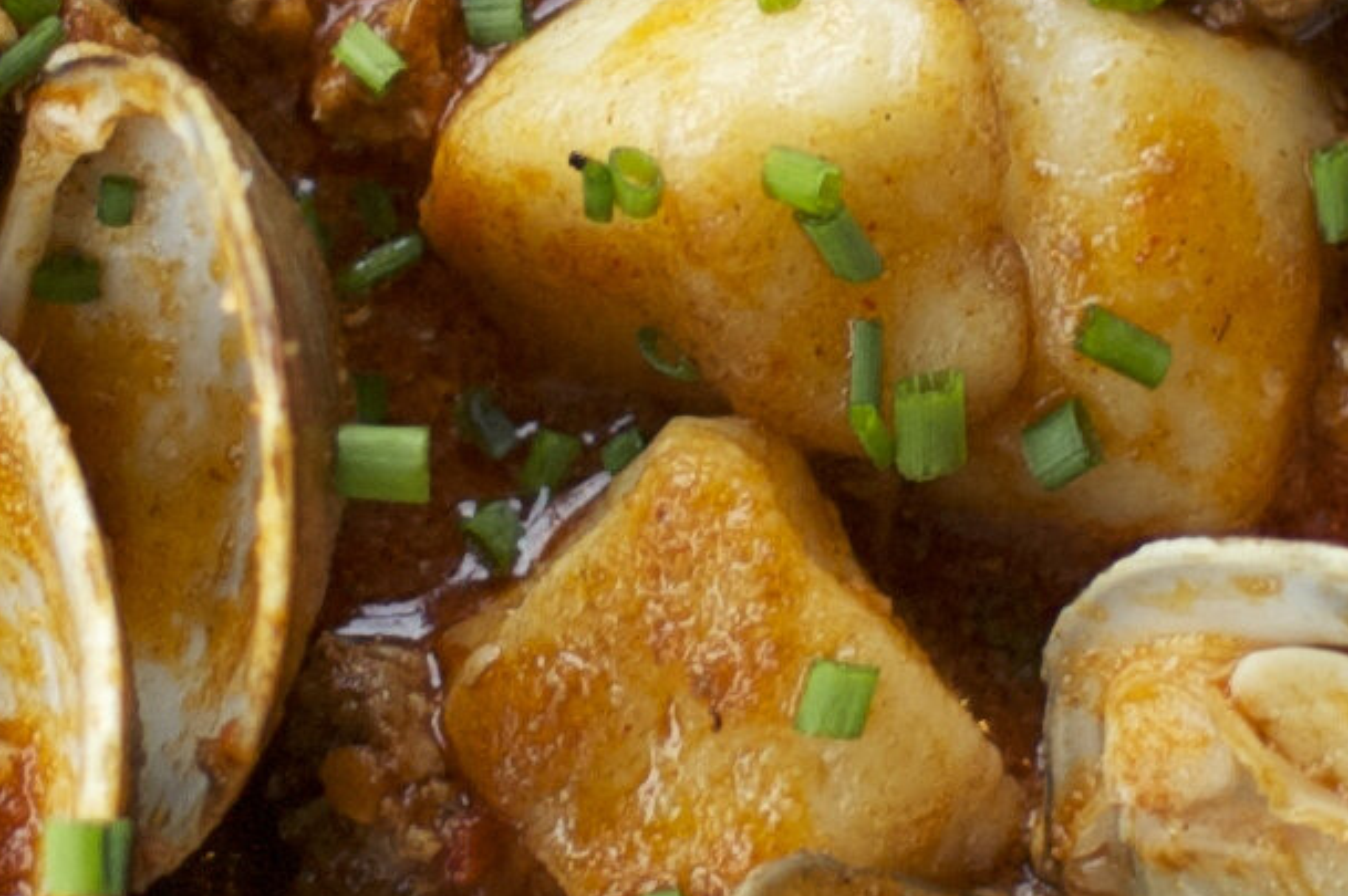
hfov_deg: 7.9
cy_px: 164
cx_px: 551
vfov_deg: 5.3
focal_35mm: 259
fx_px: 9708
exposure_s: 1/30
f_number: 2.8
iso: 400
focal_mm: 35
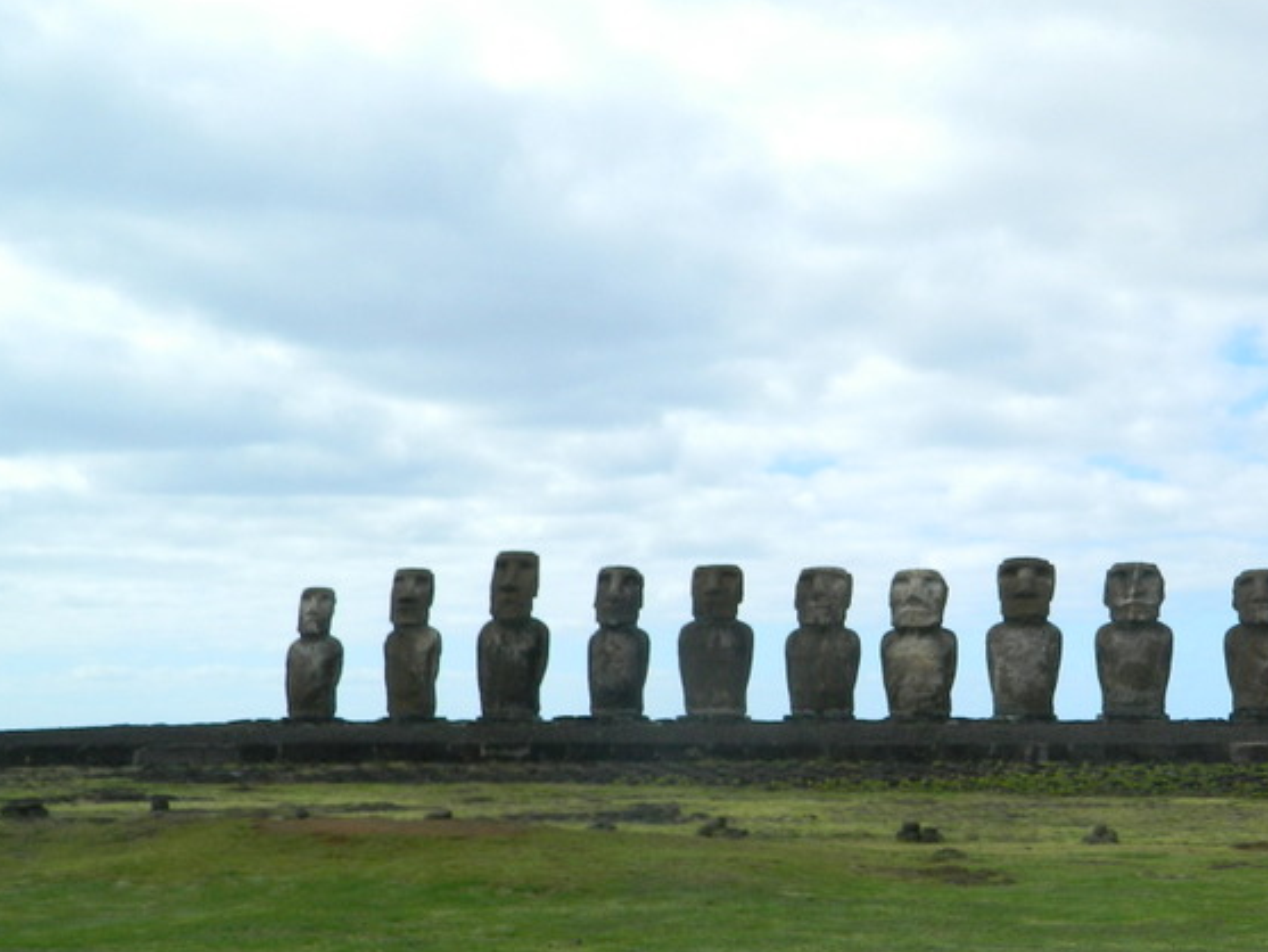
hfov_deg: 32.3
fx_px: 2088
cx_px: 1115
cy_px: 556
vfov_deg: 25.6
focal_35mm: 57
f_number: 3.2
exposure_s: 1/1000
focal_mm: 5.6
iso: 110
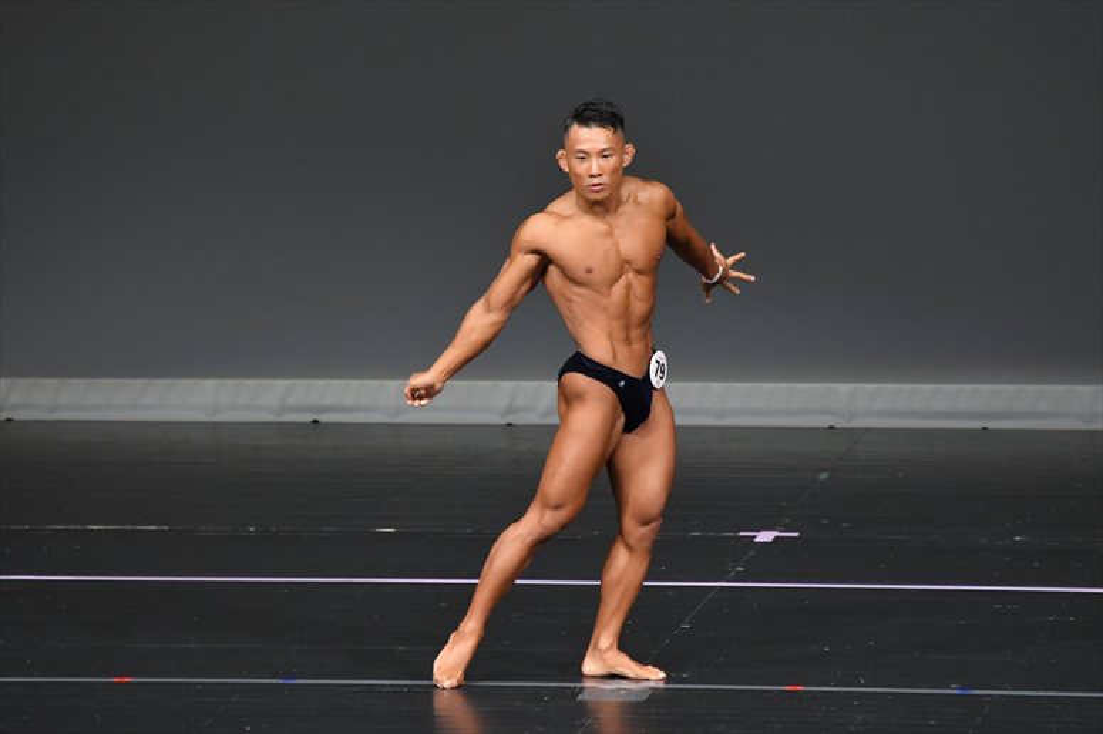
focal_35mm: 375
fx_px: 11484
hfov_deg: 5.5
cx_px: 552
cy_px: 367
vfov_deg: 3.7
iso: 4000
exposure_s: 1/400
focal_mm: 250
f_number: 5.6
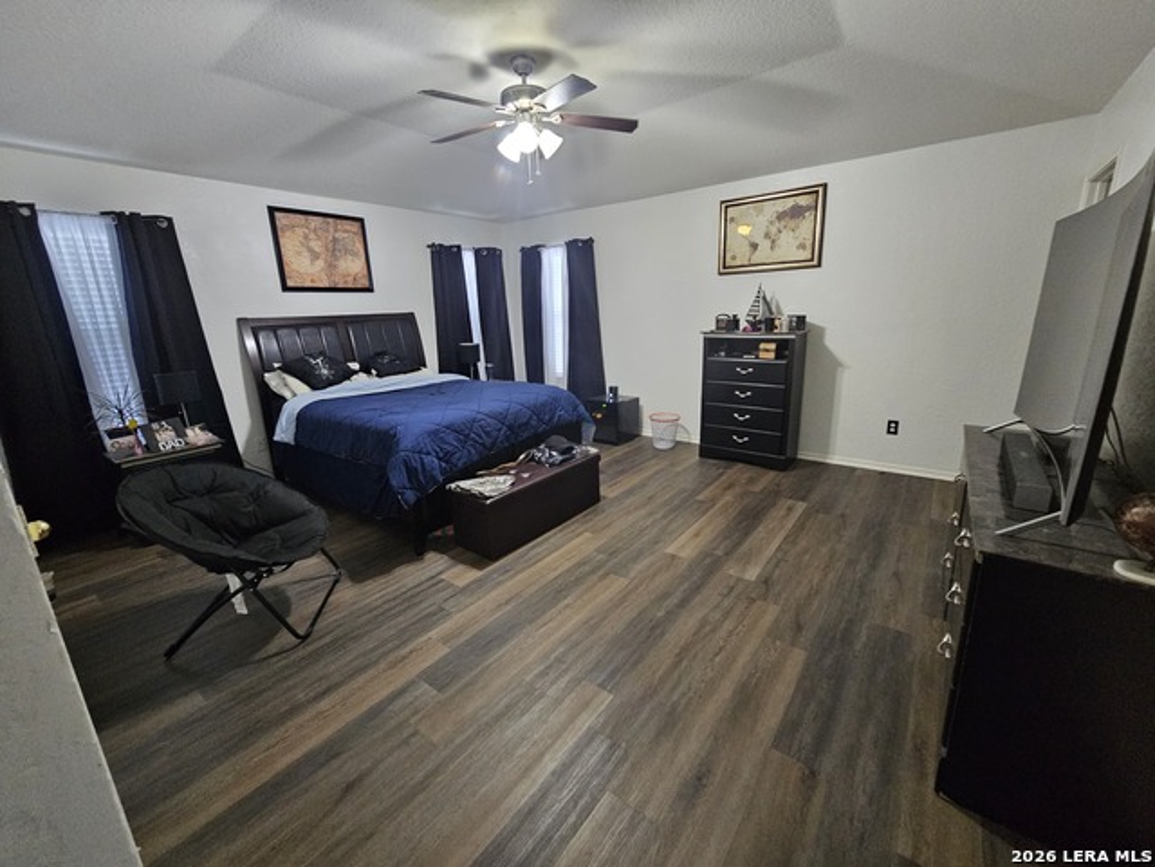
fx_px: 434
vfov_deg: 89.9
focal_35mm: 13
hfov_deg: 106.2
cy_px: 434
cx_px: 578
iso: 640
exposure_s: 1/24
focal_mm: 2.2
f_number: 2.2
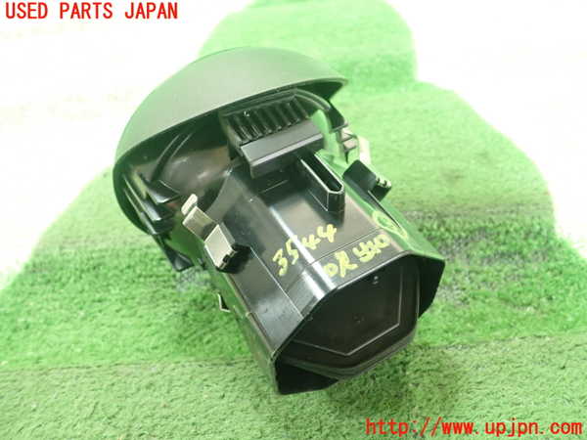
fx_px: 509
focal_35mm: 30
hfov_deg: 60.0
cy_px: 220
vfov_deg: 46.8
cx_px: 294
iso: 640
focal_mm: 5.5
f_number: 2.3
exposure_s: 1/125
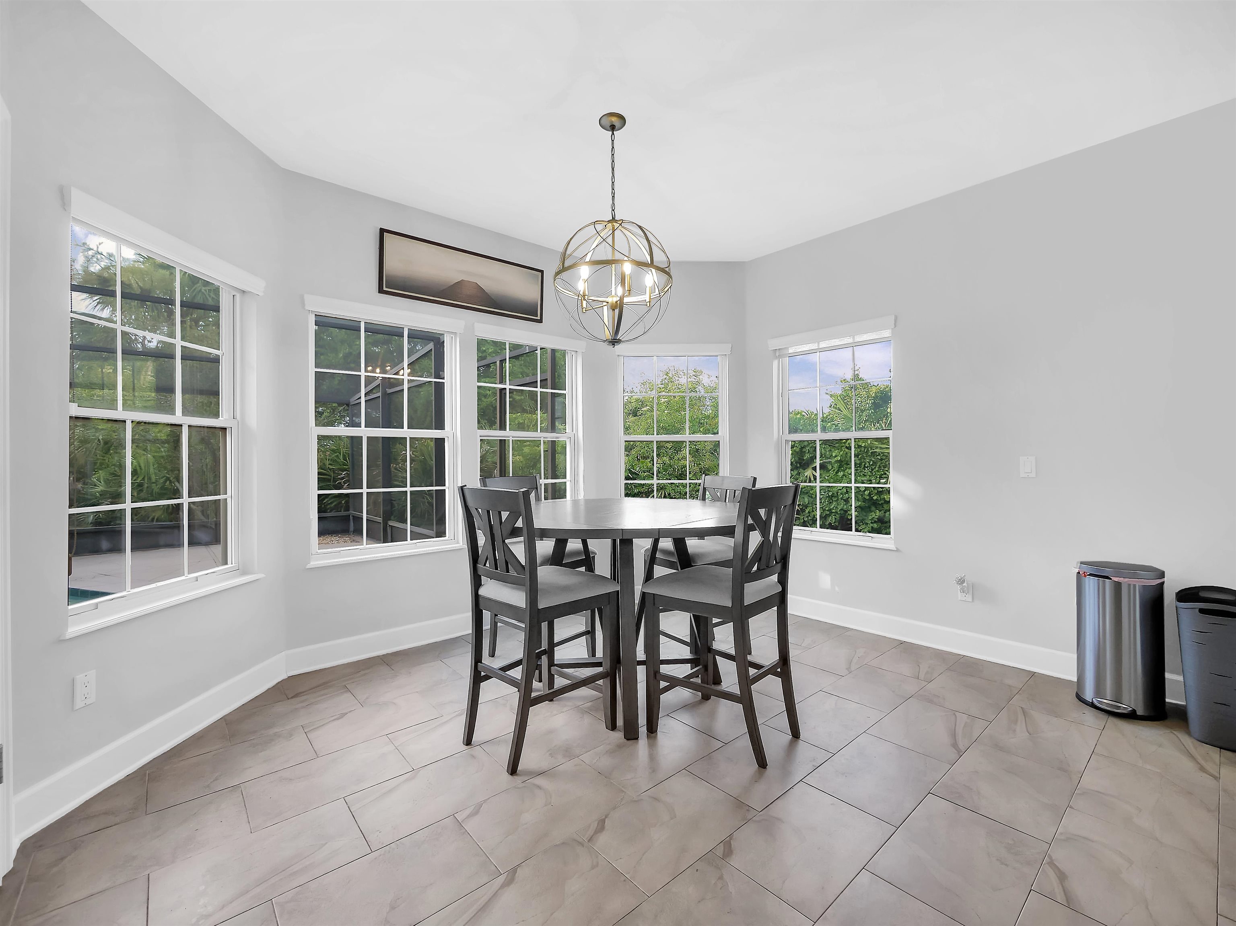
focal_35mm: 14
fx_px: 500
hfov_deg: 102.1
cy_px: 463
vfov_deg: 85.7
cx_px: 618
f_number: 4
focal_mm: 7
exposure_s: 1/40
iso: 400
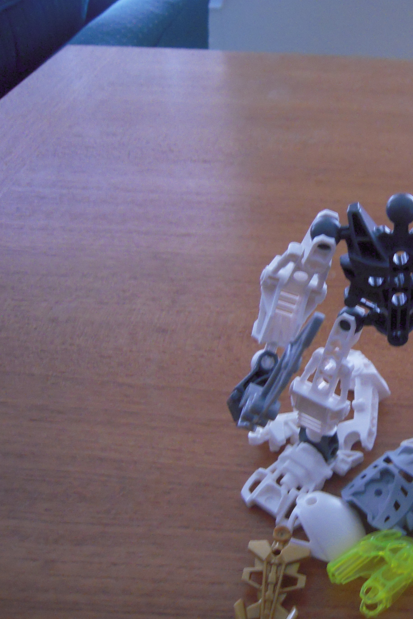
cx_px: 398
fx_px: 671
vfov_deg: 49.6
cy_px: 308
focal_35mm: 39
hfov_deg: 32.0
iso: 640
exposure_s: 1/8
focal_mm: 5
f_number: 2.7
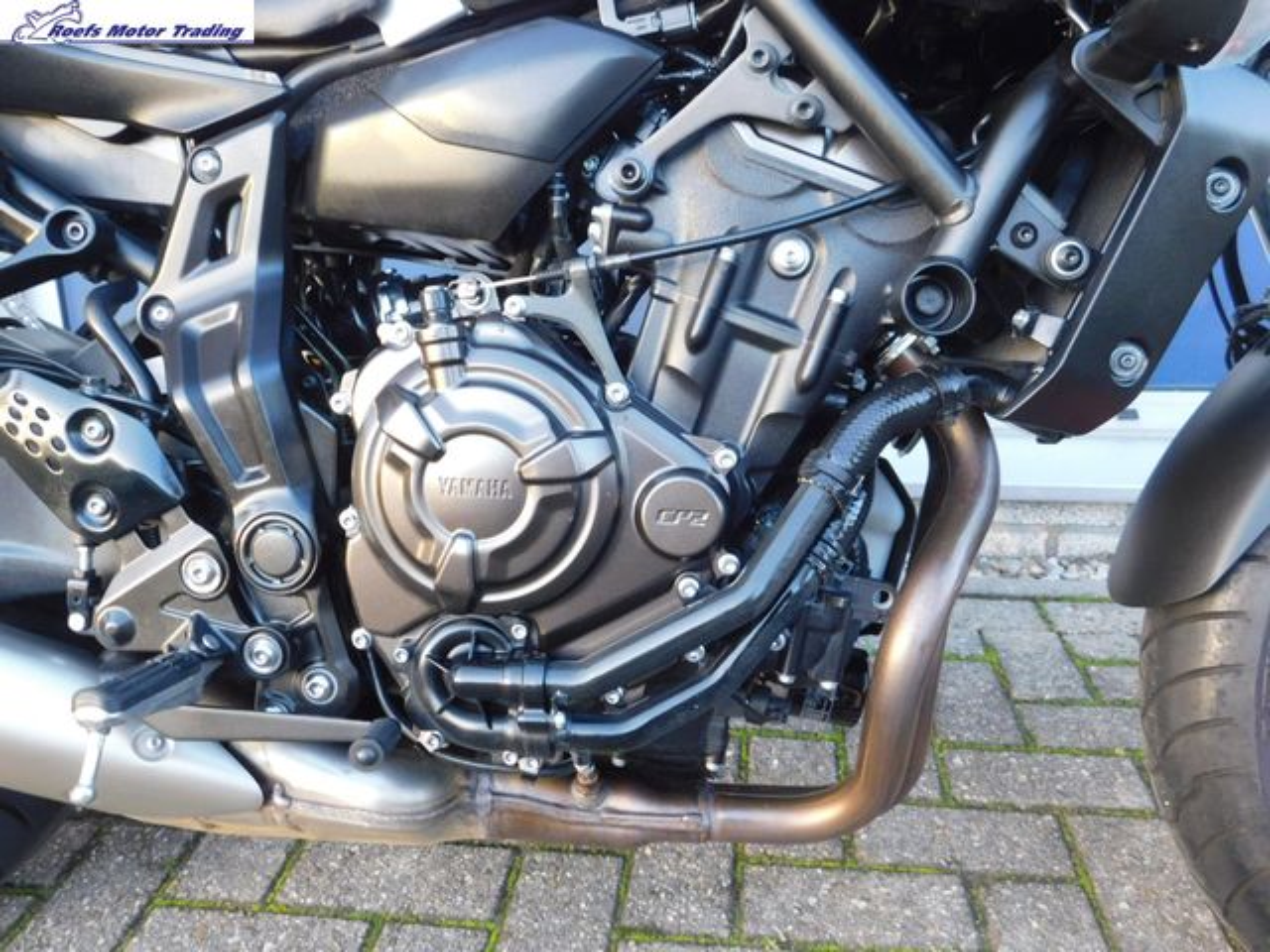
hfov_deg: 60.0
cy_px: 476
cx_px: 635
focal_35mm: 30
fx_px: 1101
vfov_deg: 46.8
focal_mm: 5.3
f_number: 3.2
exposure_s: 1/30
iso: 200
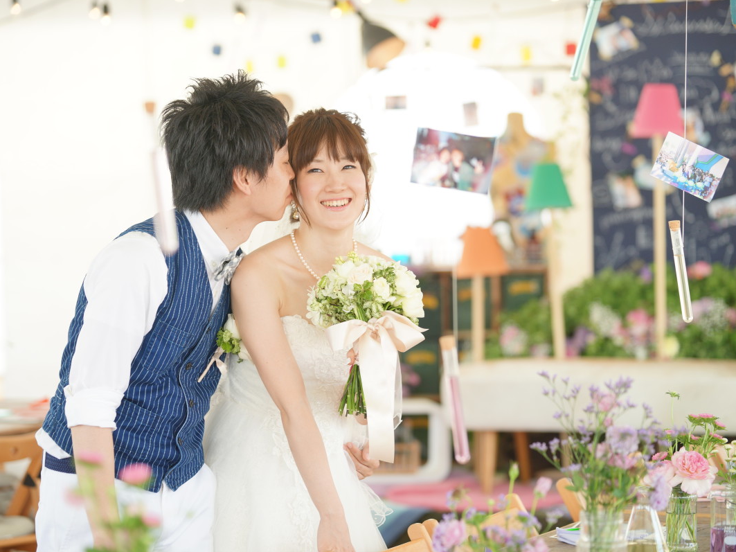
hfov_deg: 17.3
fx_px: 2424
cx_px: 347
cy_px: 276
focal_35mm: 114
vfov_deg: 13.0
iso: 125
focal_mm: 105
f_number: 2.8
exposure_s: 1/125
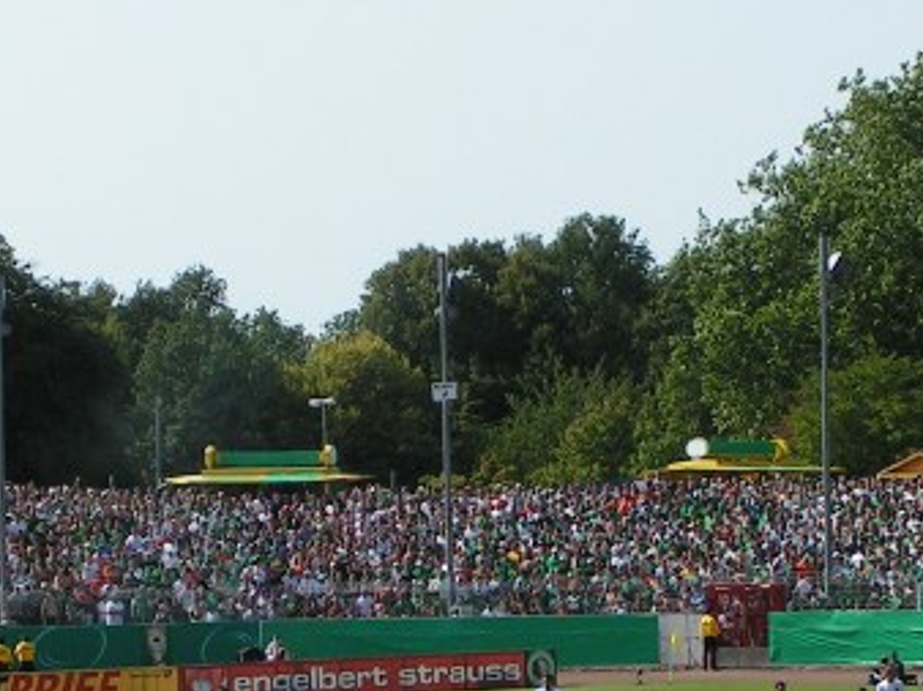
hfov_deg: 10.6
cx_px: 434
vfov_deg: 7.9
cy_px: 407
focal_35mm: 187
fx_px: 4983
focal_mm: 12.1
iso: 50
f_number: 5
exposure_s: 1/500
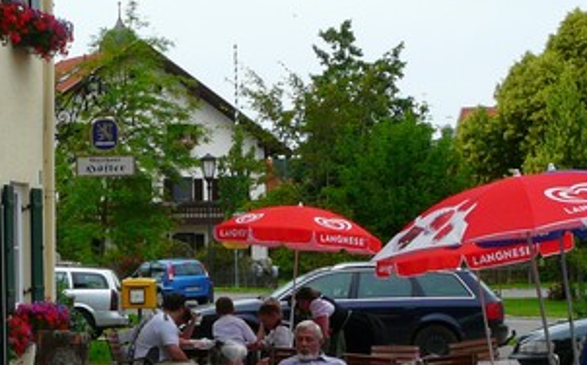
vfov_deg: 11.2
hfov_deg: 17.7
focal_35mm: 117
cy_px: 159
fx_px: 1870
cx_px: 148
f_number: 5.6
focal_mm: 6.7
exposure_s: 1/320
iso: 100
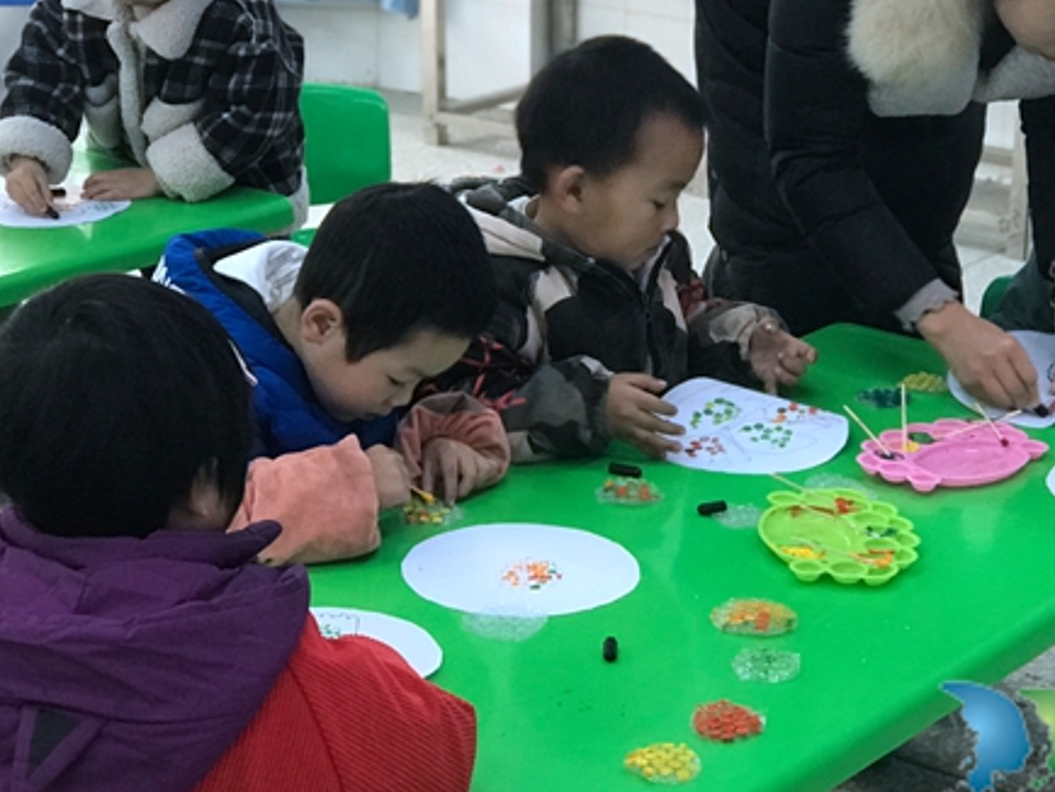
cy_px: 335
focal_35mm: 84
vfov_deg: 17.6
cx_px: 683
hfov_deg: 23.2
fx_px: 2562
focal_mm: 6.6
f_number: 2.8
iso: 400
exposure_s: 1/50
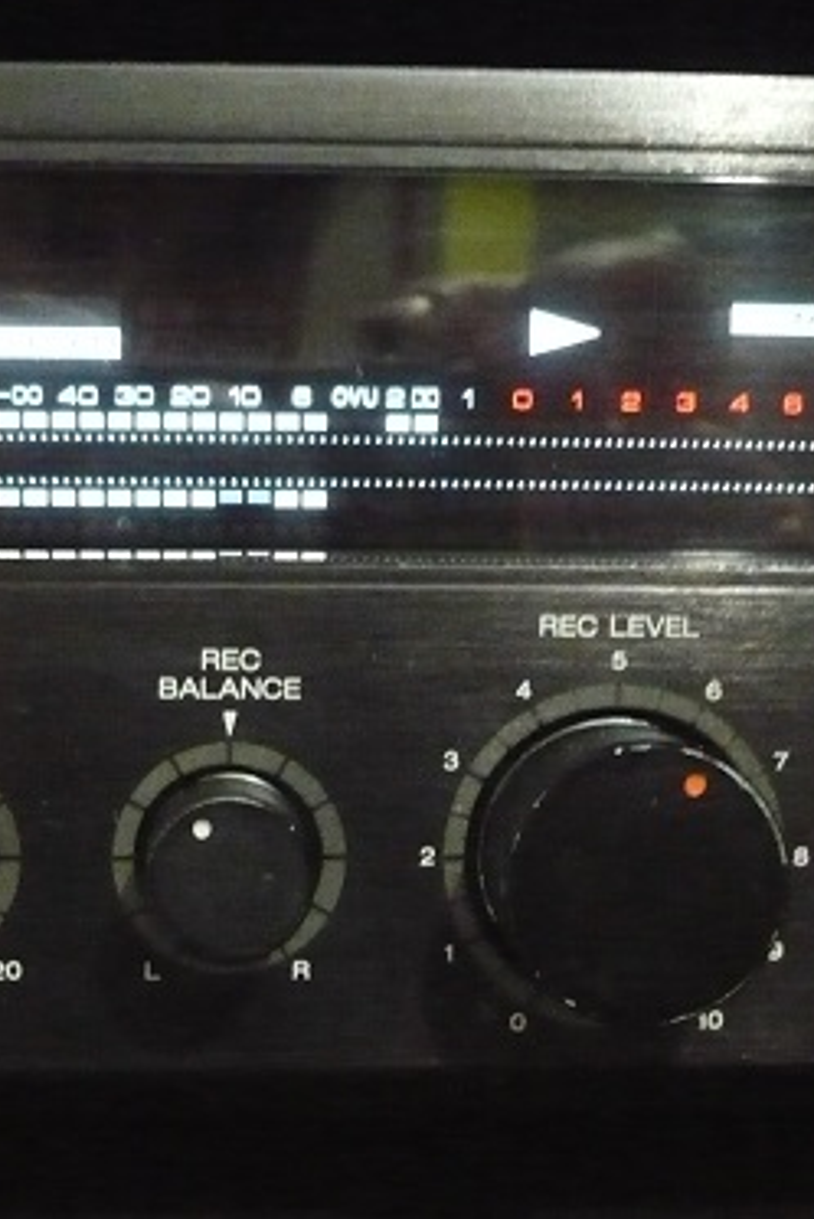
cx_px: 299
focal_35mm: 60
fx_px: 2033
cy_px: 652
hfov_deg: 22.6
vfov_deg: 33.4
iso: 1250
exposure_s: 1/8
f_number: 2.8
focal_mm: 5.8
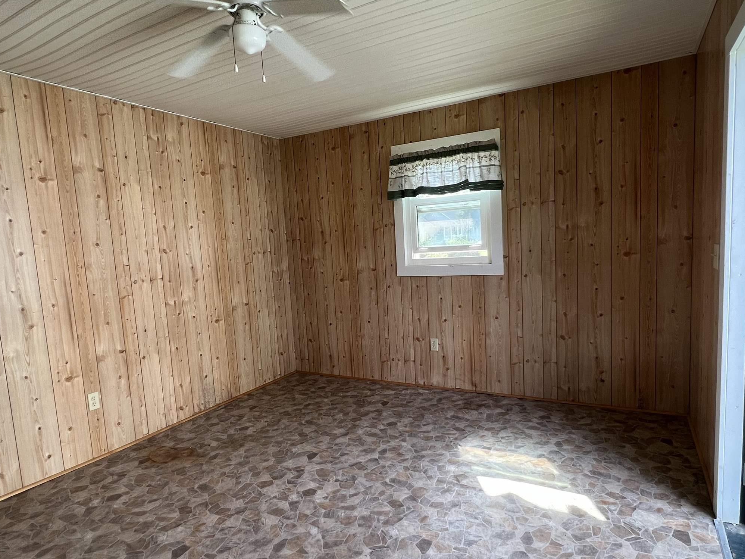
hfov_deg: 81.7
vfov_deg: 66.0
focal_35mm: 20
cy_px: 290
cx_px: 377
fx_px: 430
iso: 64
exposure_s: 1/99
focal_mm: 1.57
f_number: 1.8
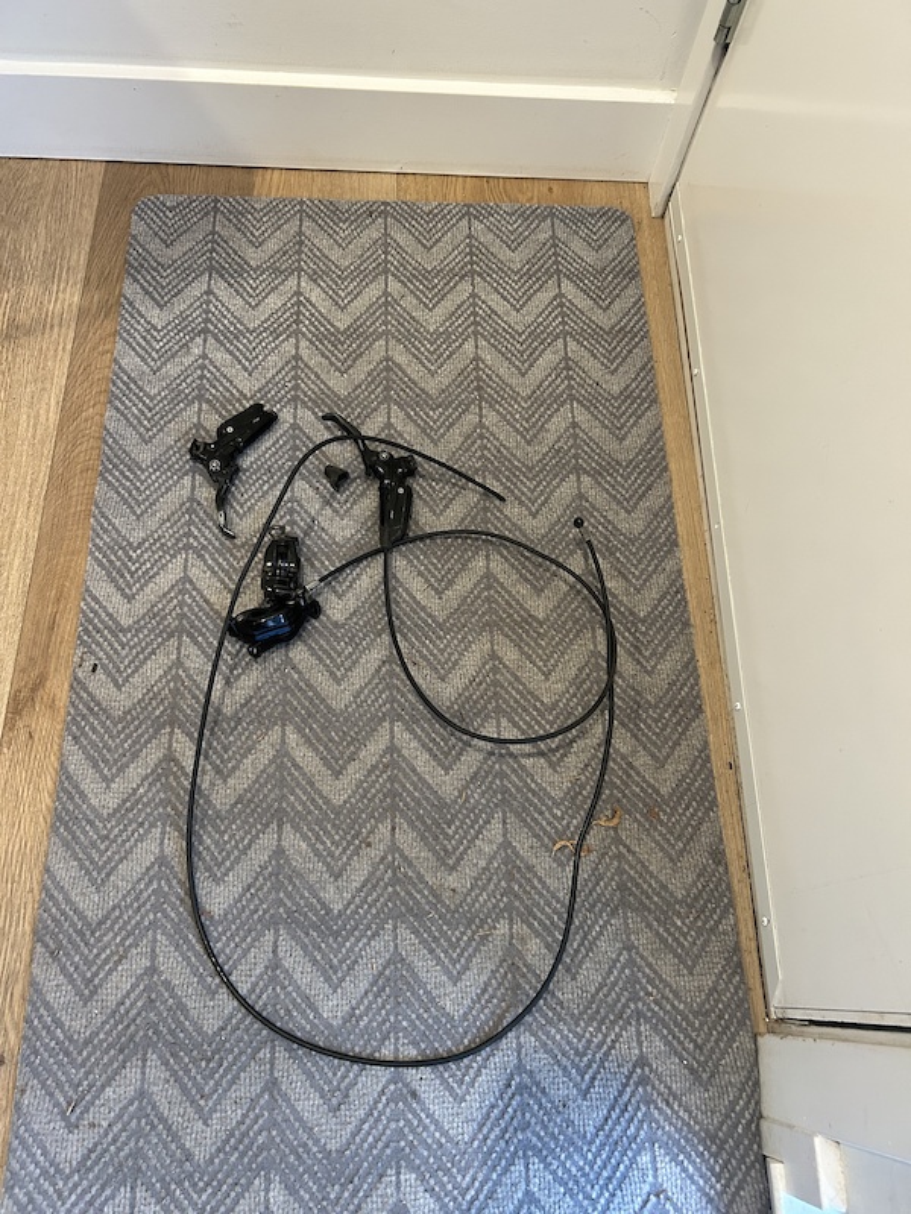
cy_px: 607
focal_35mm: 26
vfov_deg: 67.3
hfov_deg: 53.1
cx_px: 456
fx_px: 912
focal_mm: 5.7
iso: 200
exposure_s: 1/60
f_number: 1.5
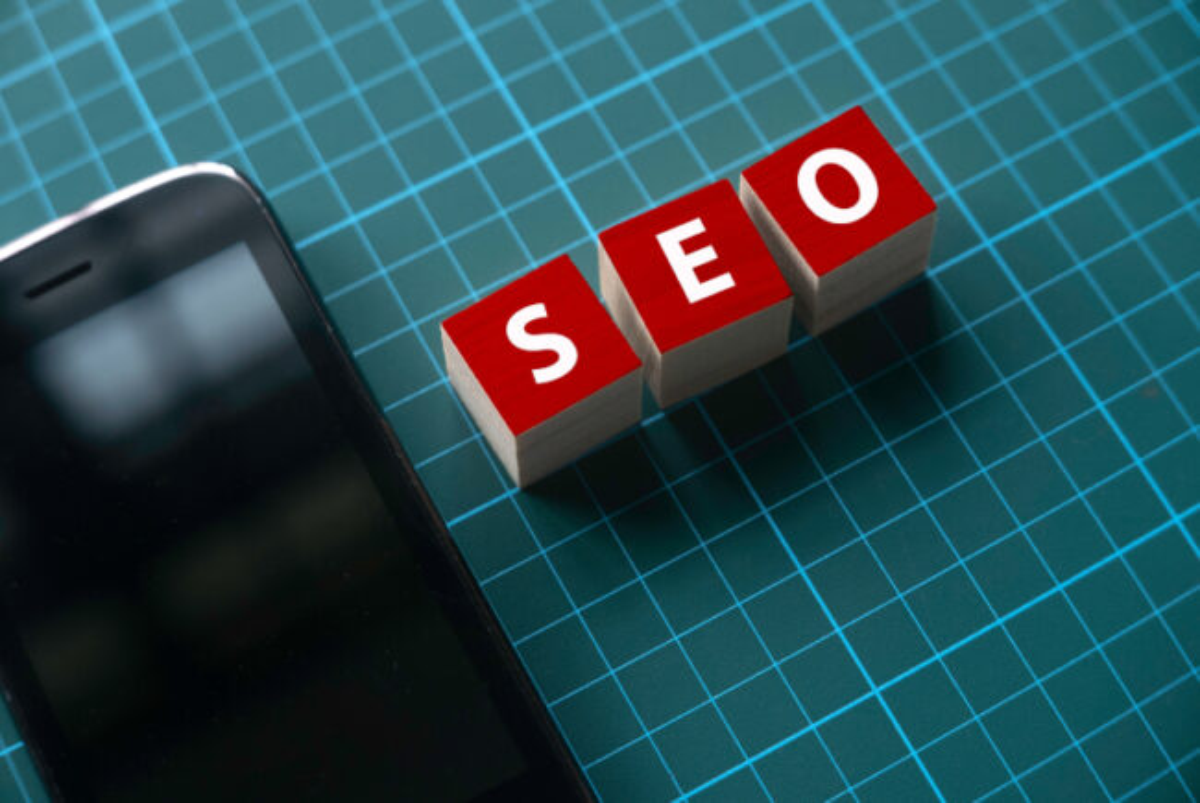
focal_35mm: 72
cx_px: 600
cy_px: 402
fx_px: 2403
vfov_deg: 19.0
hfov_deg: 28.0
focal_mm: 32.6
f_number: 2.8
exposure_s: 1/125
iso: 320
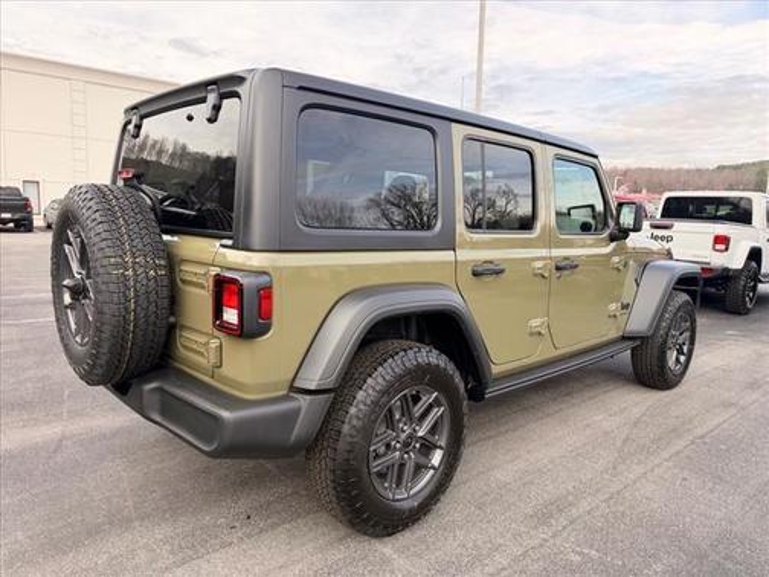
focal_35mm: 24
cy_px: 288
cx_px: 384
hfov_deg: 71.6
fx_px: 533
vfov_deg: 56.8
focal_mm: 6.76
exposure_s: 1/689
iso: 80
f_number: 1.78
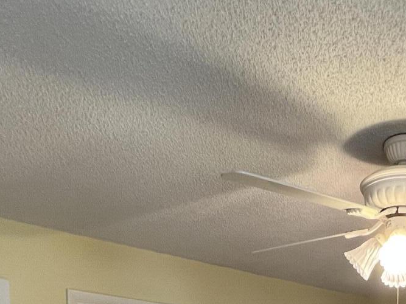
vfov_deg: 27.2
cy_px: 444
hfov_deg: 45.2
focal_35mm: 39
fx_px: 457
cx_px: 332
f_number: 1.8
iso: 250
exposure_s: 1/120
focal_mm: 1.57
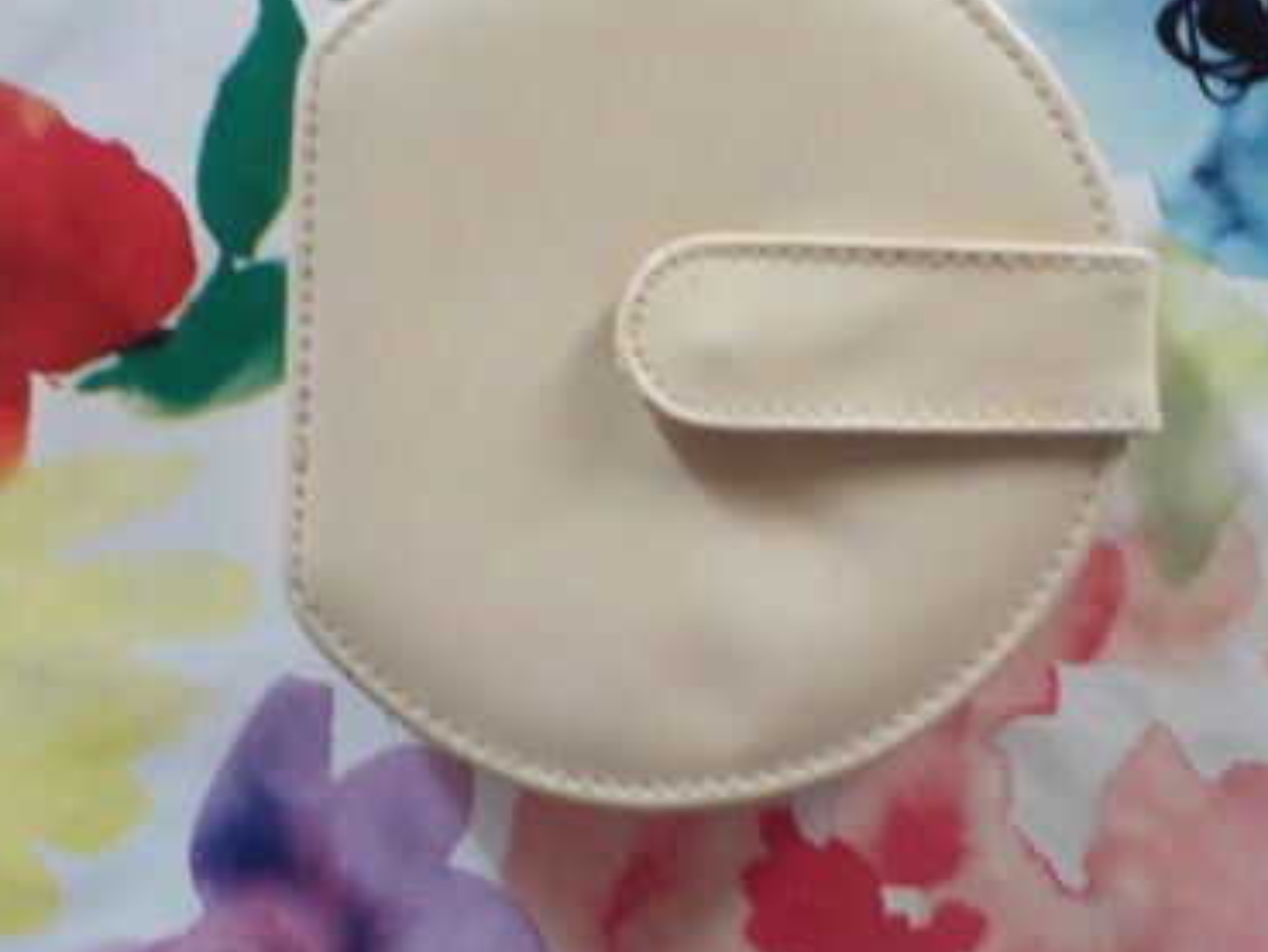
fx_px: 1429
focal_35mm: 39
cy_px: 344
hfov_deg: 47.8
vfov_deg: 36.6
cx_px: 649
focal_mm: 4.1
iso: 400
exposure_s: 1/30
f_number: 3.3
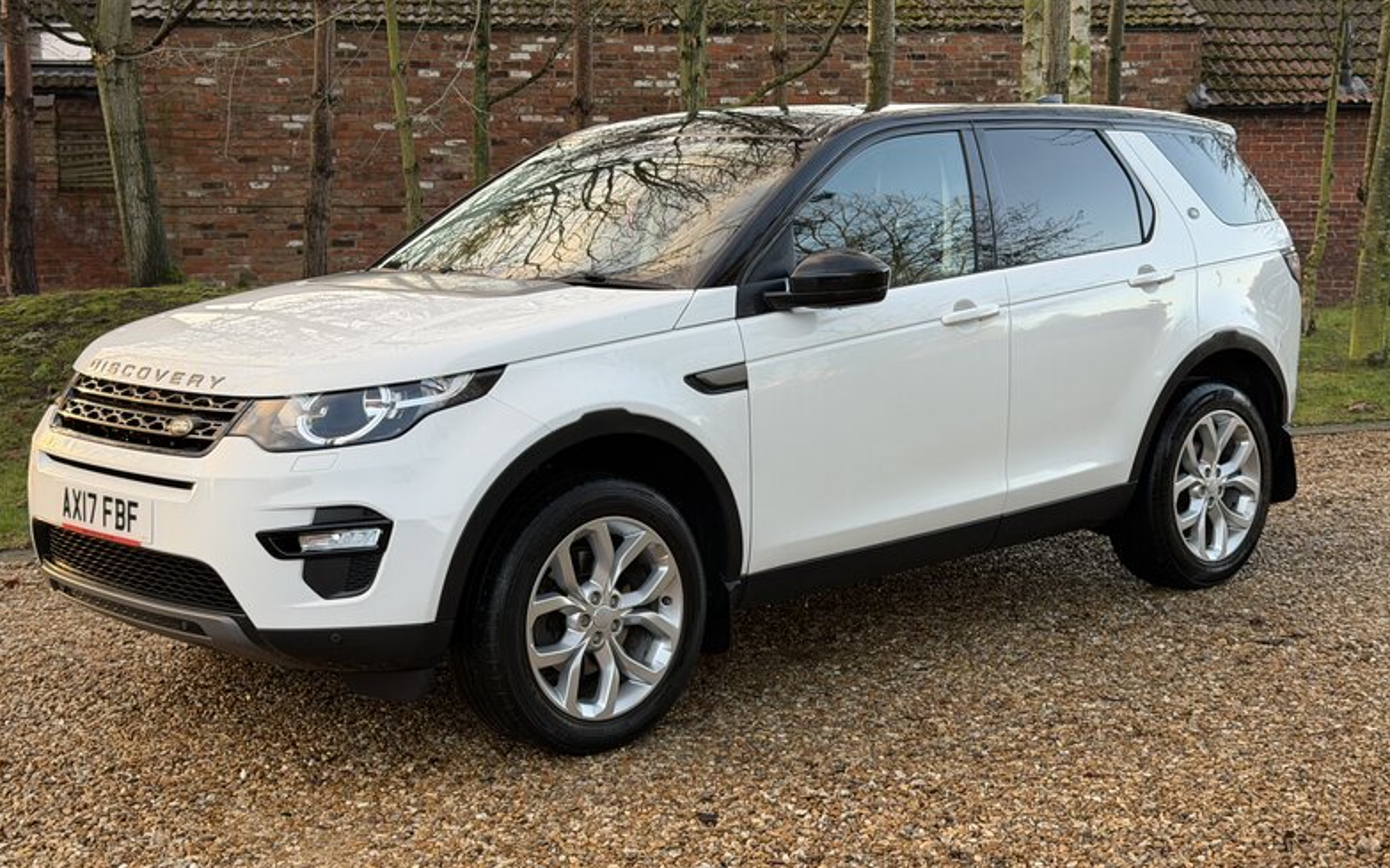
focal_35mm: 52
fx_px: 1969
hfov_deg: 38.9
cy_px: 465
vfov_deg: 24.9
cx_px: 698
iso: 64
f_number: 1.78
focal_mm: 6.76
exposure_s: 1/167
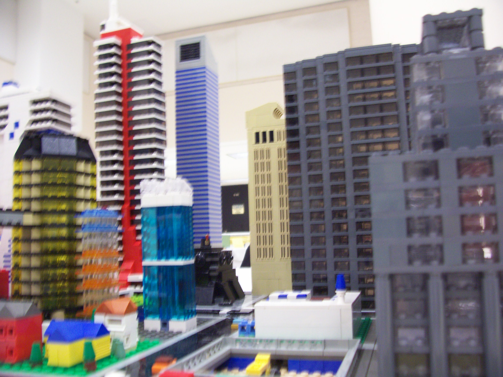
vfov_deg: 41.8
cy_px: 188
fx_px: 494
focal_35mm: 34
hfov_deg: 54.0
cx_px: 252
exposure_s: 1/15.9
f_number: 2.7
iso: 160
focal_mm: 5.6
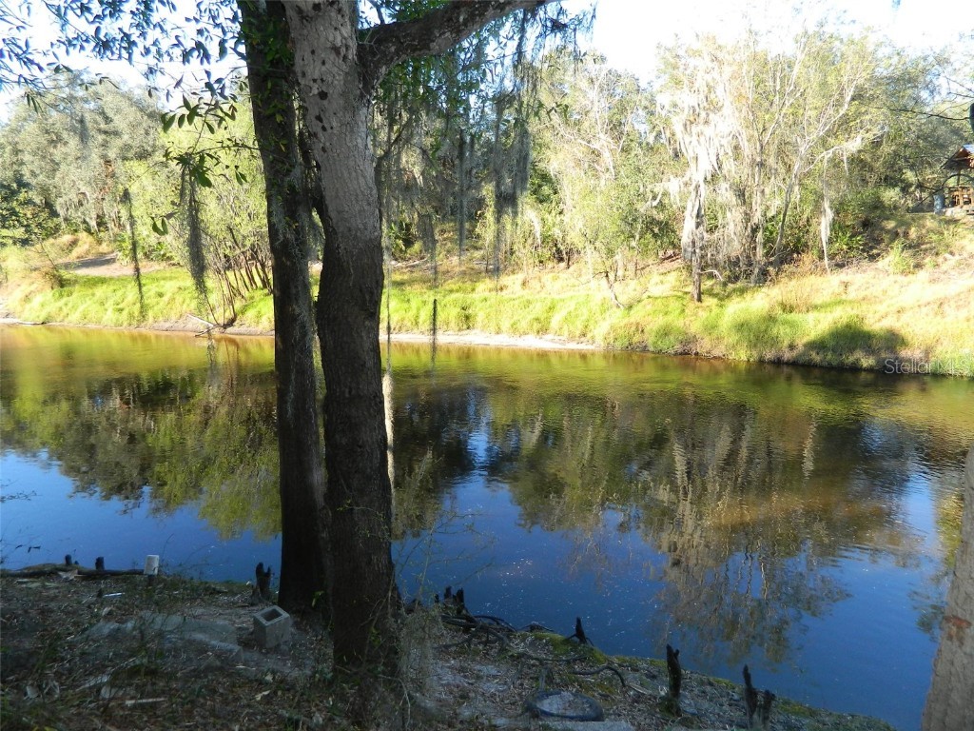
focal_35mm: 25
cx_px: 487
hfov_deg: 69.4
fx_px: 703
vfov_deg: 54.9
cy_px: 366
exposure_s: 1/200
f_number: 3.1
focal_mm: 4.5
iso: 110
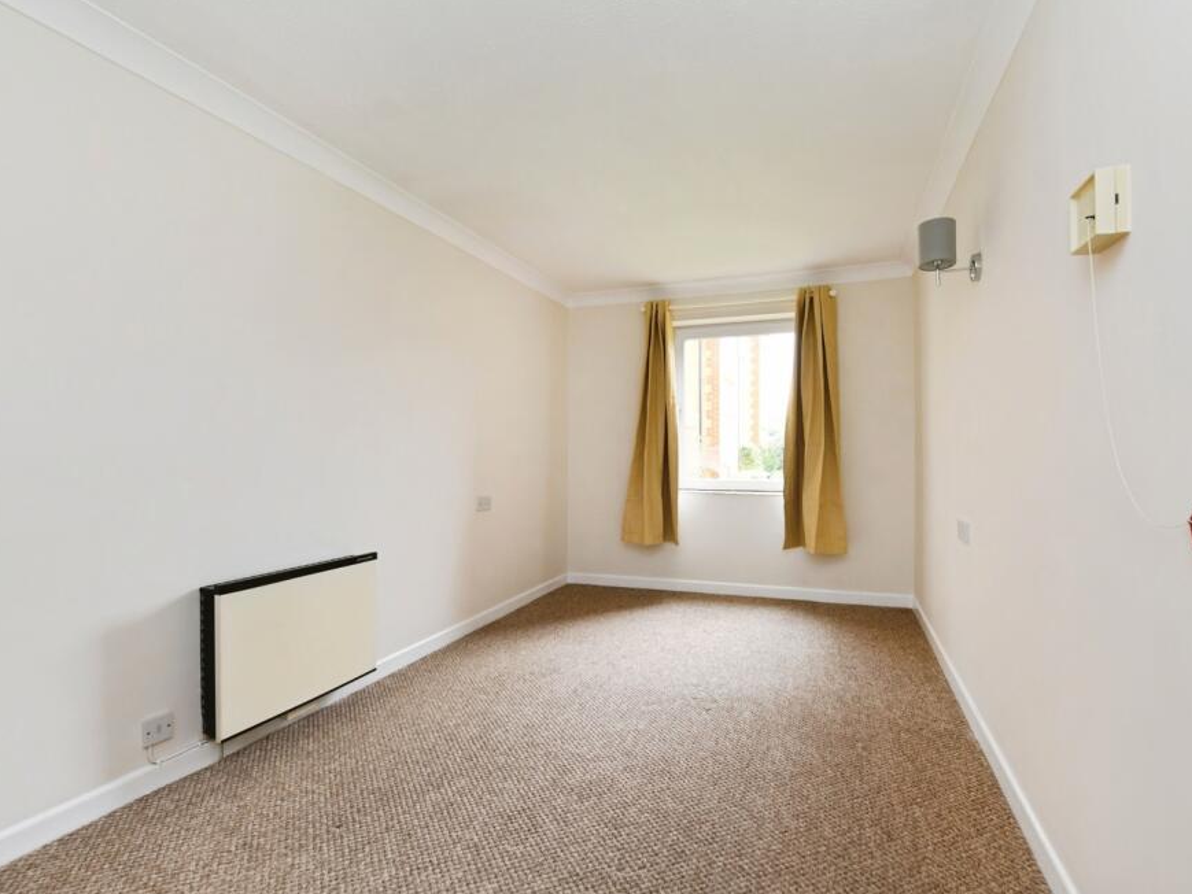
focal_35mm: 17
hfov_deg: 90.9
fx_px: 585
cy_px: 463
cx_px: 627
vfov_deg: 74.7
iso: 800
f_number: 8
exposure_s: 1/80
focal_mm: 15
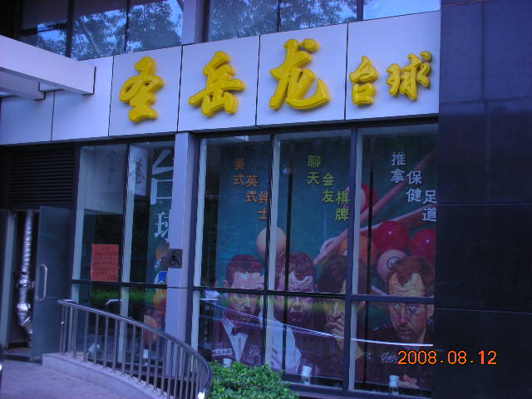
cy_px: 200
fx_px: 815
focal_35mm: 53
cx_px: 266
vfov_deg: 27.5
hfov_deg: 36.2
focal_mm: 8.8
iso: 50
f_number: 3.7
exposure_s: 1/31.7
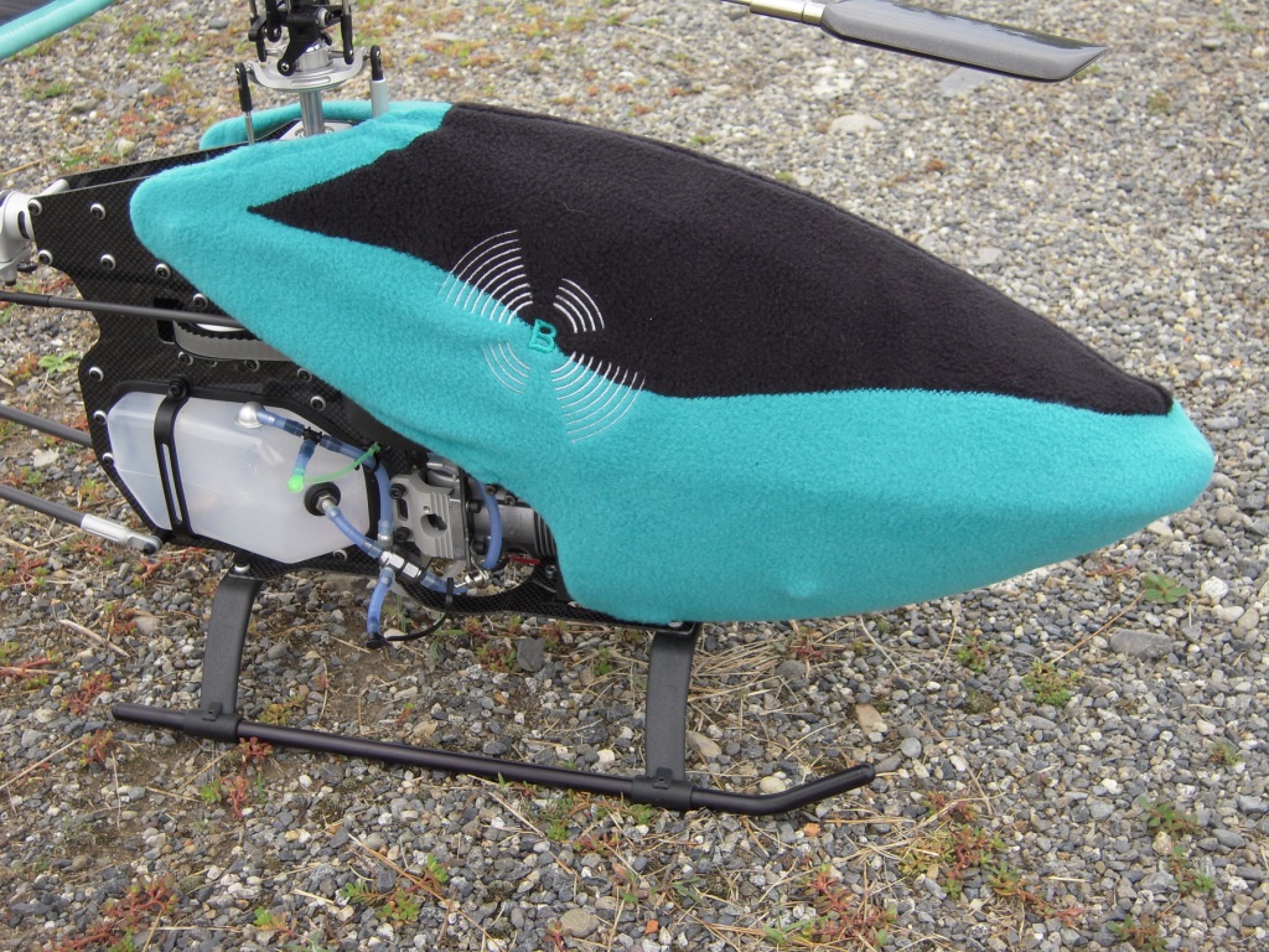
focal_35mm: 50
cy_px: 476
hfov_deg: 38.2
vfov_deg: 29.1
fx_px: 1833
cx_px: 634
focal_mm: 8.9
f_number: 3.5
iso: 100
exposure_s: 1/400
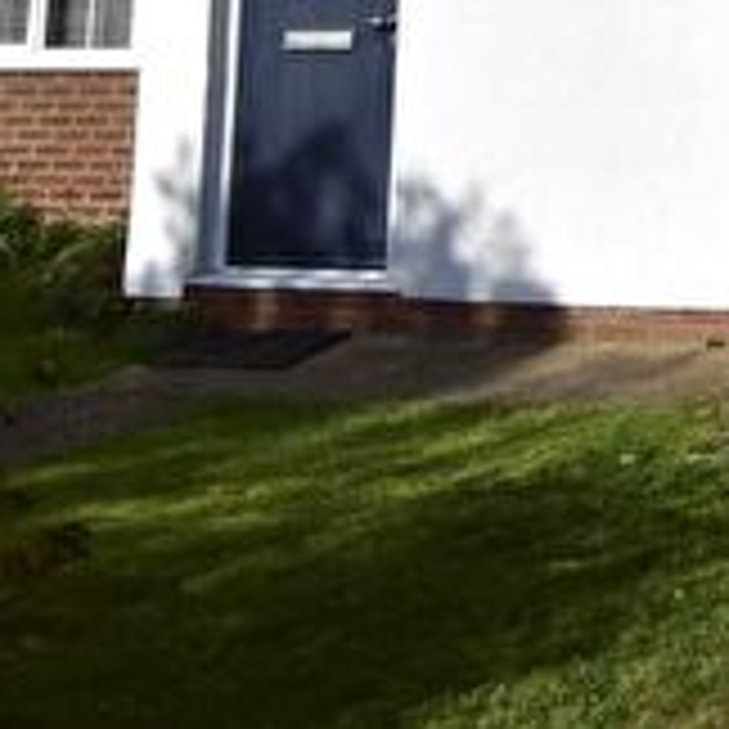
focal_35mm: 77
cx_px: 954
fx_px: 1835
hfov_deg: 20.5
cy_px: -317
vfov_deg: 19.9
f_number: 8
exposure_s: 1/1600
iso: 640
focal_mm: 14
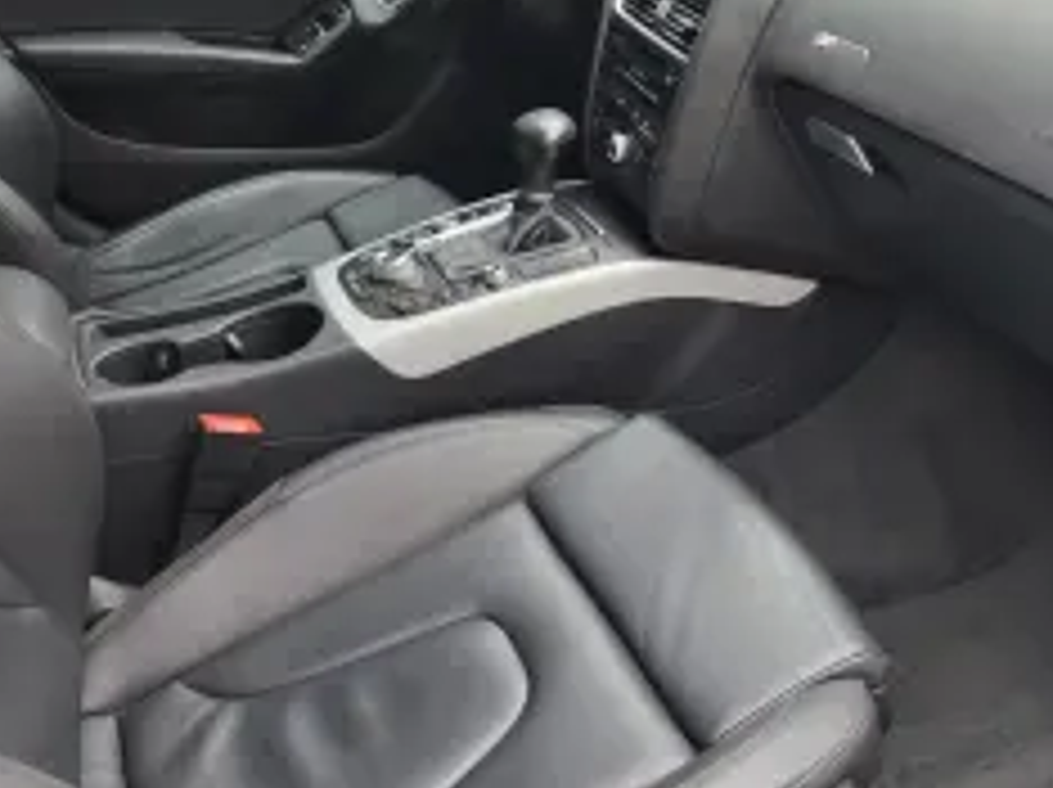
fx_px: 1124
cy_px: 266
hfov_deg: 48.7
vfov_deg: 38.2
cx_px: 756
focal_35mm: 37
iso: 125
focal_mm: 5
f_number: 1.8
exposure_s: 1/100
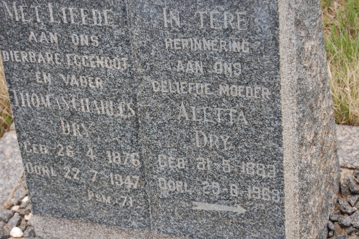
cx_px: 180
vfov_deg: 16.5
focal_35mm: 82
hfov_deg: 24.6
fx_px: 822
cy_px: 120
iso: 200
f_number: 6.3
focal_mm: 55
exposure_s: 1/160
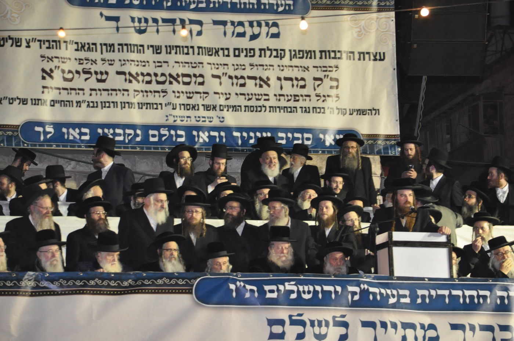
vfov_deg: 8.3
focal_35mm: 165
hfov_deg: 12.5
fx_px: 2352
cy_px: 170
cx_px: 257
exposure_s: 1/80
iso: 2000
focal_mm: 110
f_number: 5.6
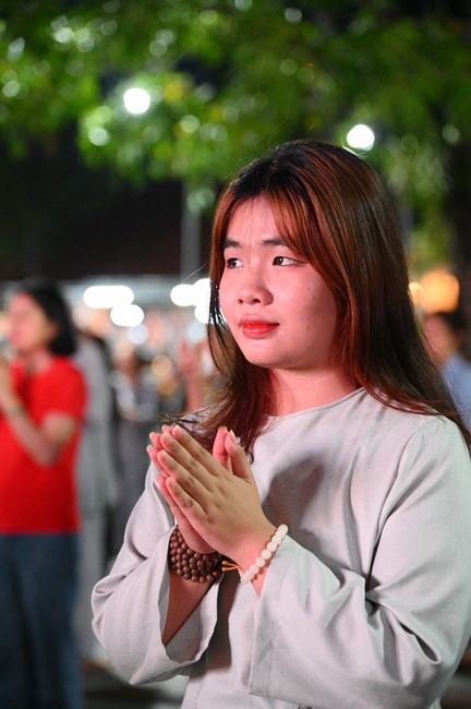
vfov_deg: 17.1
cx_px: 236
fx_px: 2360
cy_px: 354
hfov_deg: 11.4
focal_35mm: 120
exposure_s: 1/125
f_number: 4.5
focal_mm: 120
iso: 16000
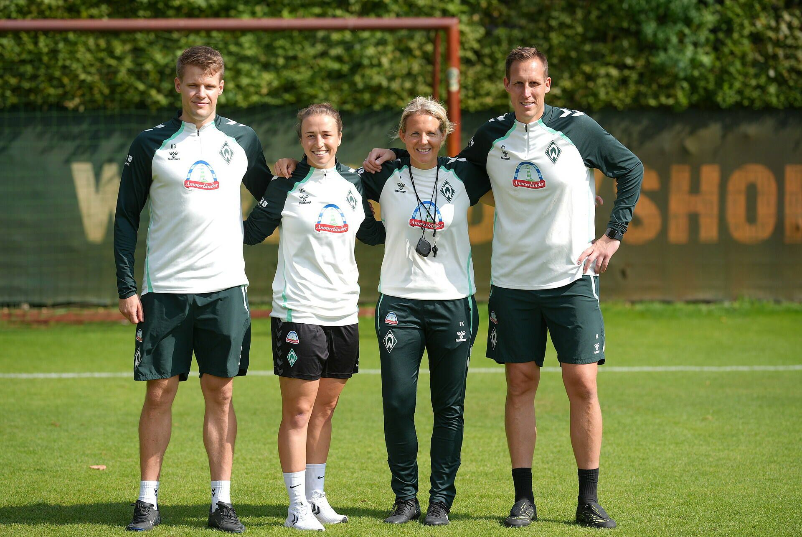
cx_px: 401
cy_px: 268
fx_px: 3010
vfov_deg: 10.2
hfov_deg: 15.2
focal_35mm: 135
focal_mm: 135
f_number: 2.8
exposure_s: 1/2000
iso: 125
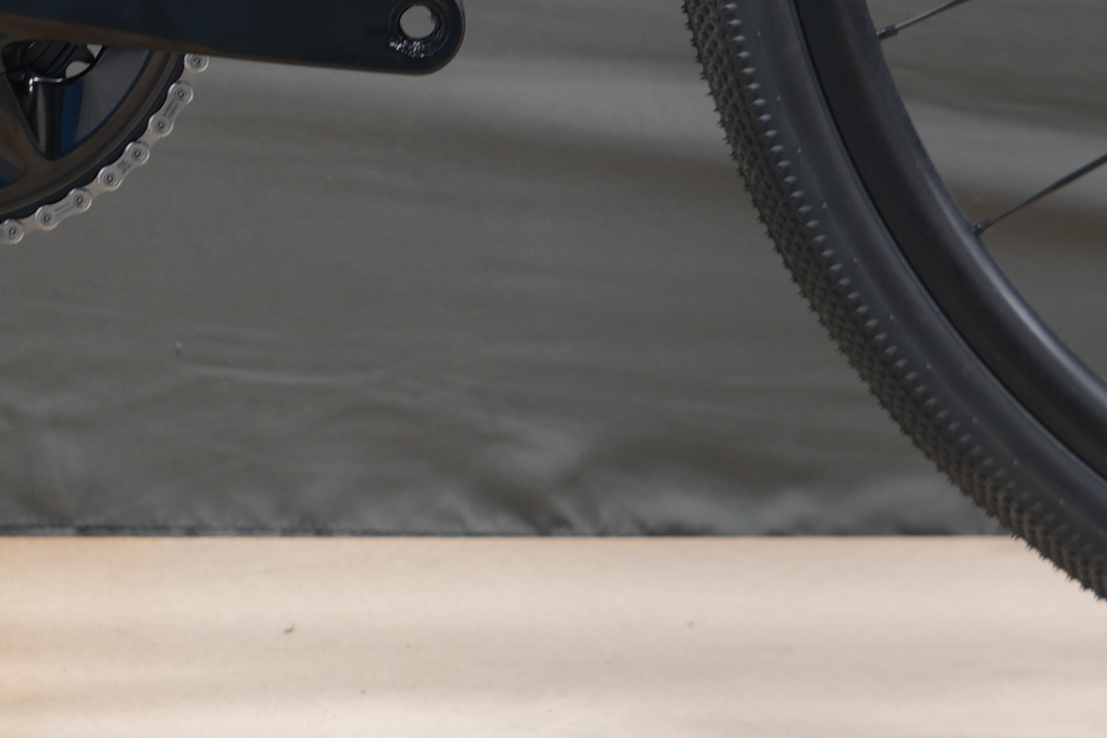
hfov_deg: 5.8
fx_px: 10825
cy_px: -965
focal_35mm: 352
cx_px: 194
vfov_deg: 3.8
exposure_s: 1/6
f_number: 5
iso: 100
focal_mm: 70
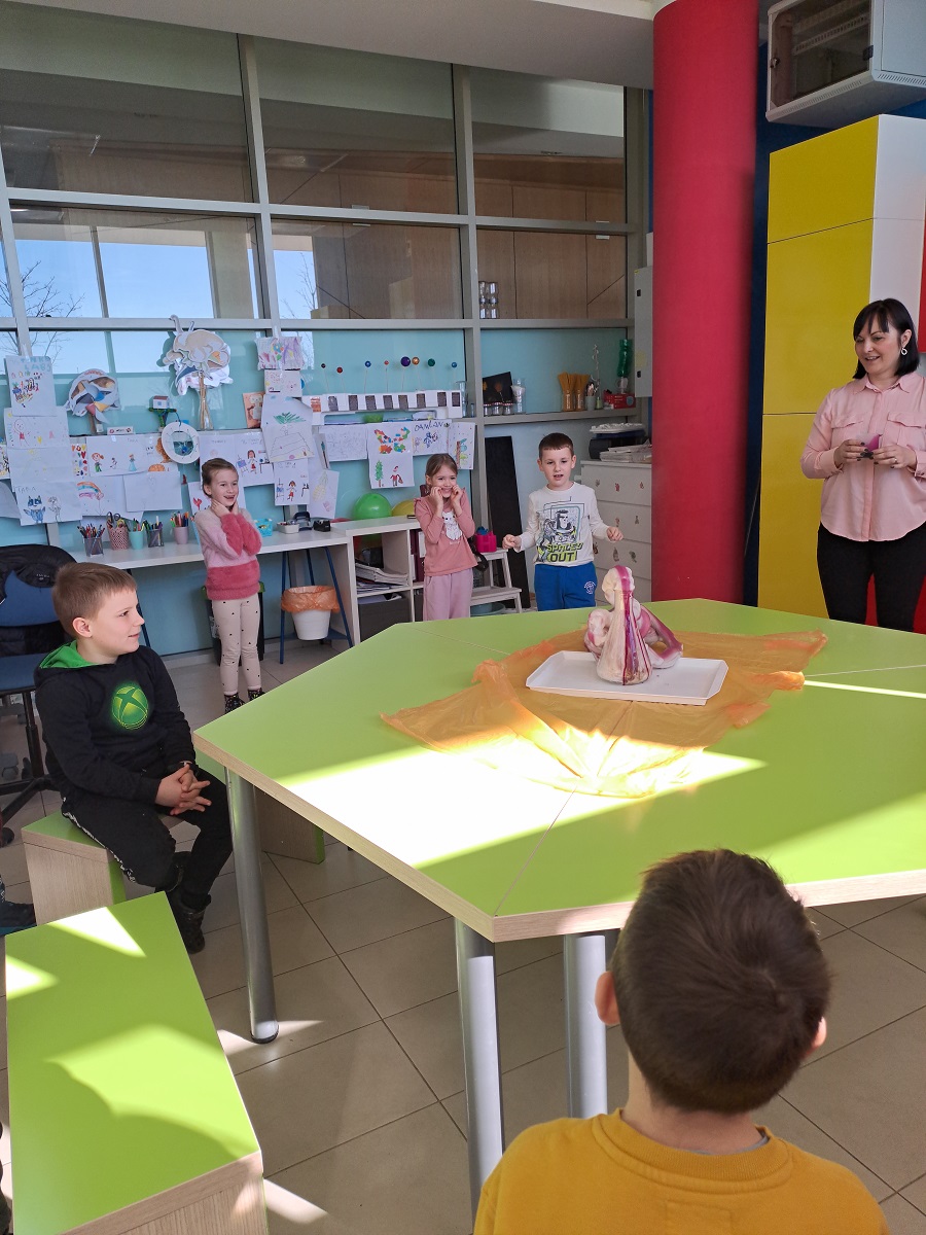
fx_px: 892
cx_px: 463
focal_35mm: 25
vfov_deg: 69.4
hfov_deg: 54.9
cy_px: 618
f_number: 1.8
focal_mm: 4.65
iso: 32
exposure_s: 1/138
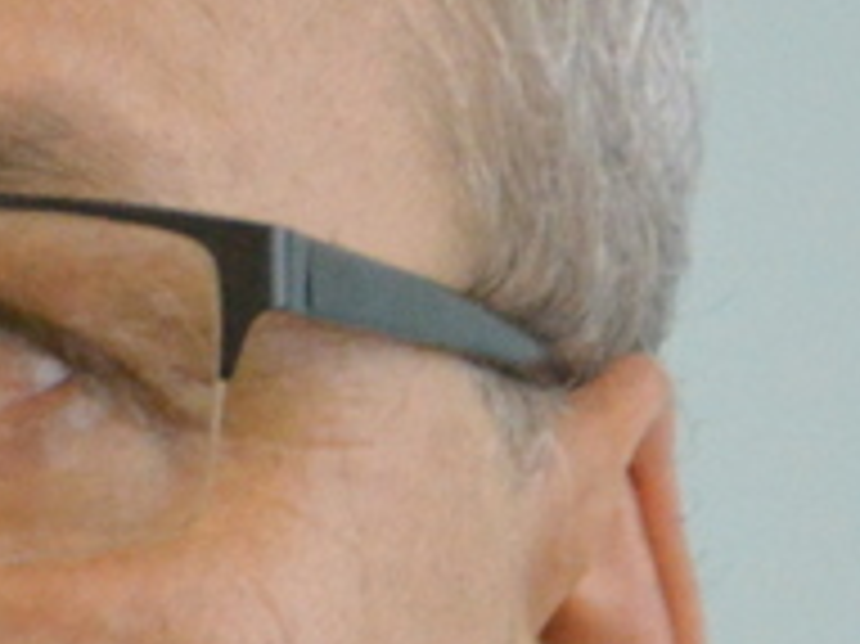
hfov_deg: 3.6
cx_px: -252
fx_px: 13532
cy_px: 1452
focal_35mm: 545
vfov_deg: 2.7
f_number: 5.3
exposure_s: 1/30
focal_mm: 45
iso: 2000
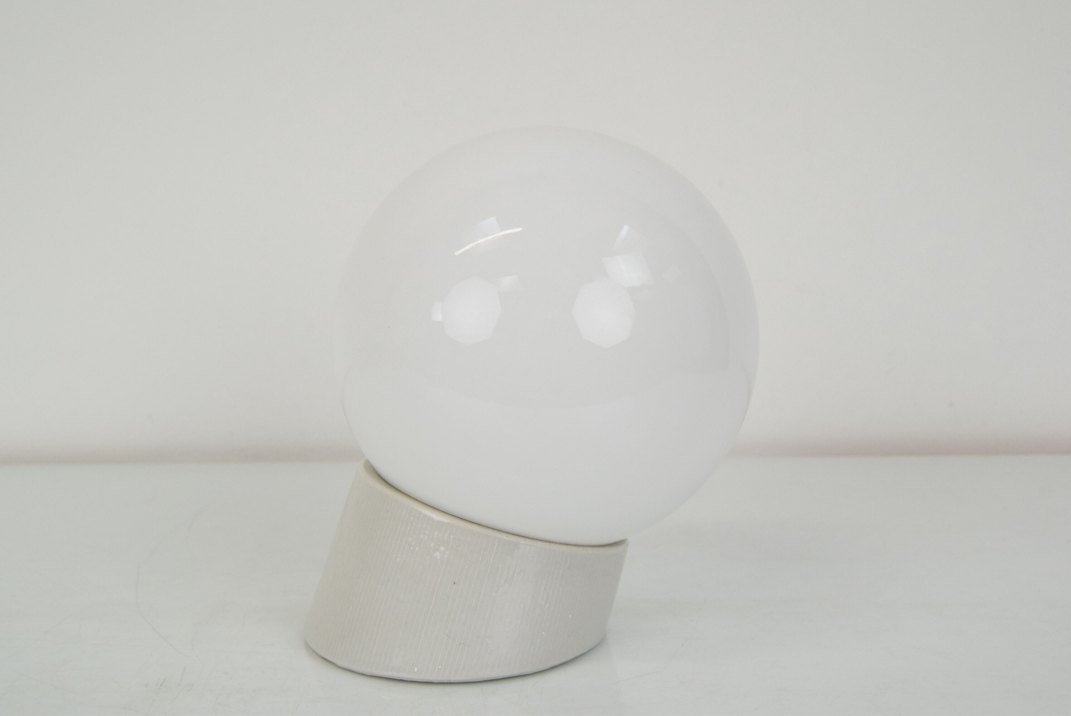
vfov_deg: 34.3
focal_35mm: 39
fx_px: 1161
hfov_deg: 49.5
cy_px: 358
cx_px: 536
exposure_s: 1/320
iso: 1600
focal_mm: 26
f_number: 9
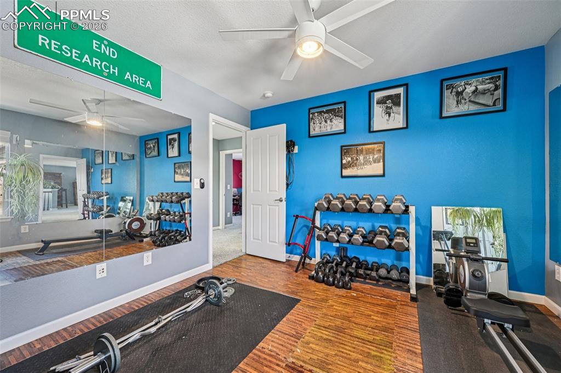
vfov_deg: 81.2
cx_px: 280
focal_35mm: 14
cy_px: 186
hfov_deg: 104.3
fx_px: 218
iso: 400
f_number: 13
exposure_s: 1/4
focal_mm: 14
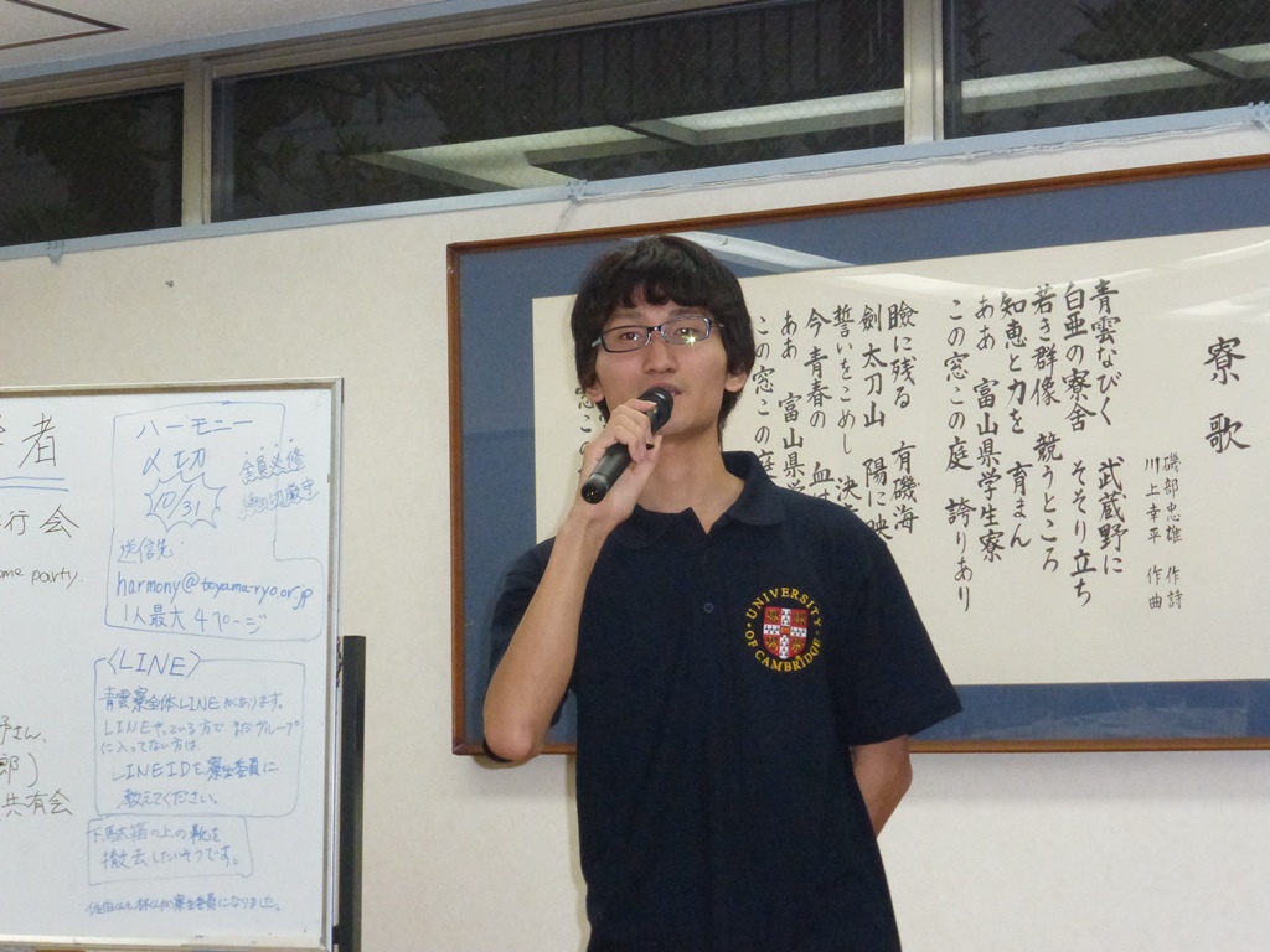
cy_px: 476
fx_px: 3339
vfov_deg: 16.2
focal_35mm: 91
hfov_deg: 21.5
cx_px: 635
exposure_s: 1/125
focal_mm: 15.1
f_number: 5.2
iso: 1000
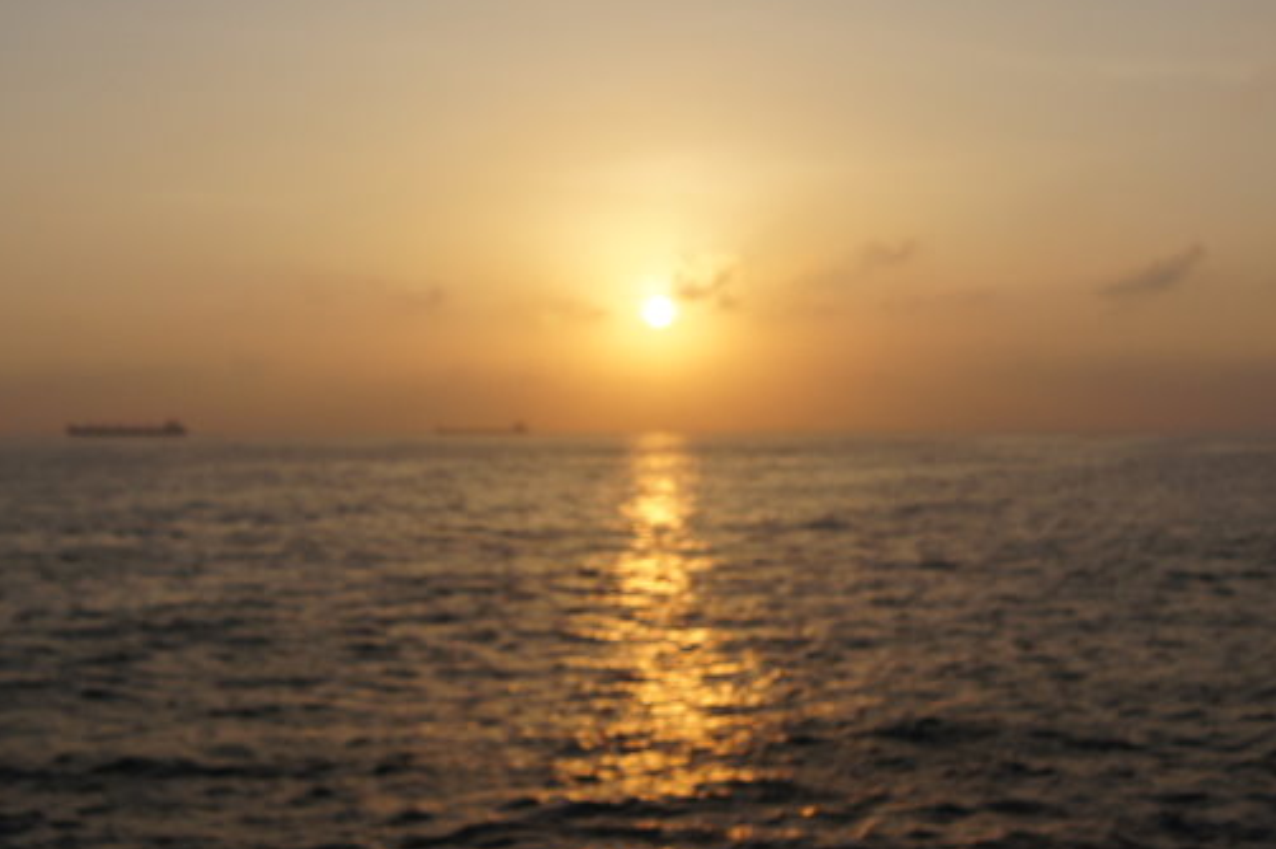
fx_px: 1913
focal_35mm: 54
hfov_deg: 36.9
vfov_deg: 24.9
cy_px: 289
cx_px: 604
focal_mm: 18
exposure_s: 1/1600
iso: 100
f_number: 4
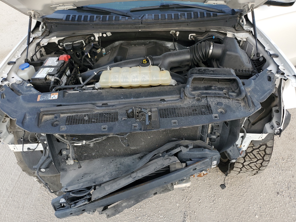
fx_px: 222
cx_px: 148
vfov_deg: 53.1
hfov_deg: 67.3
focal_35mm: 26
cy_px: 111
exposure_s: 1/278
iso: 50
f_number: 1.5
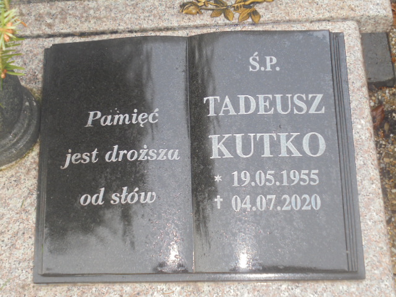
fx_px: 492
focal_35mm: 43
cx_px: 198
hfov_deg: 43.9
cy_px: 148
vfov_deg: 33.6
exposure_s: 1/30
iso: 100
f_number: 4.5
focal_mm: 7.8
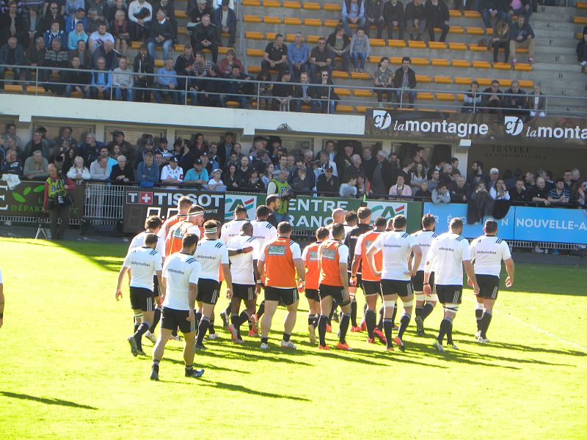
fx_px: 4188
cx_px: 294
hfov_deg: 8.0
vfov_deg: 6.0
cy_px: 220
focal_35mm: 247
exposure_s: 1/95.5
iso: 64
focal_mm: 44
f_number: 4.5
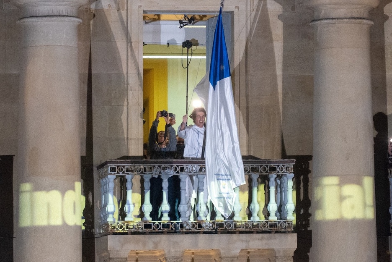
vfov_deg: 6.1
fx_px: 2450
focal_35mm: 225
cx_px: 196
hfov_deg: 9.1
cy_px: 131
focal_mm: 150
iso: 5000
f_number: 4.5
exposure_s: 1/160
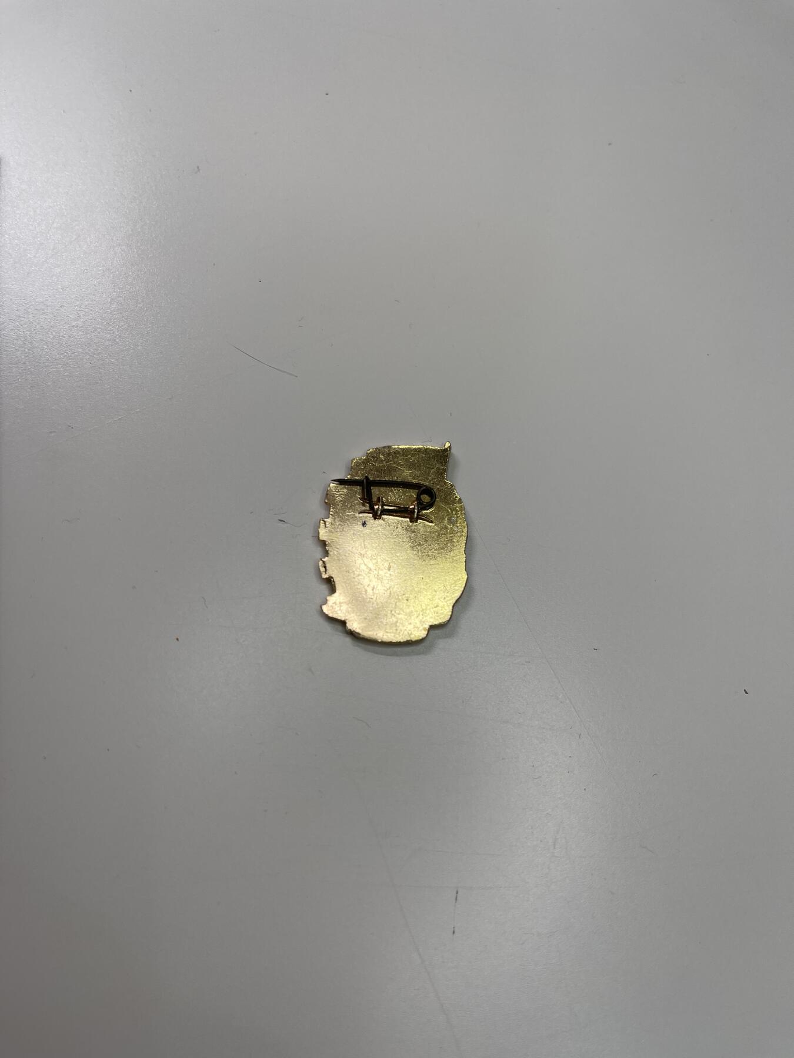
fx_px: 765
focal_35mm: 25
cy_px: 529
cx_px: 397
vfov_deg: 69.4
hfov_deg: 54.9
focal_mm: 5.1
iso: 32
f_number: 1.6
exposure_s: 1/256
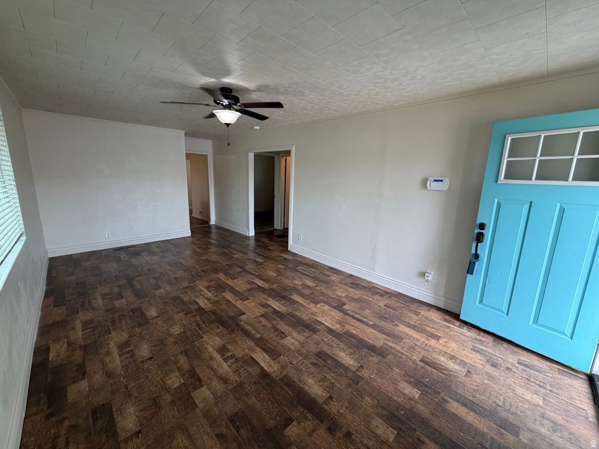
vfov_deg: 85.7
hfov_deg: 102.1
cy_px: 224
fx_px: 242
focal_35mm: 14
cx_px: 300
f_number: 2.2
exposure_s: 1/120
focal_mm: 2.22
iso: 200
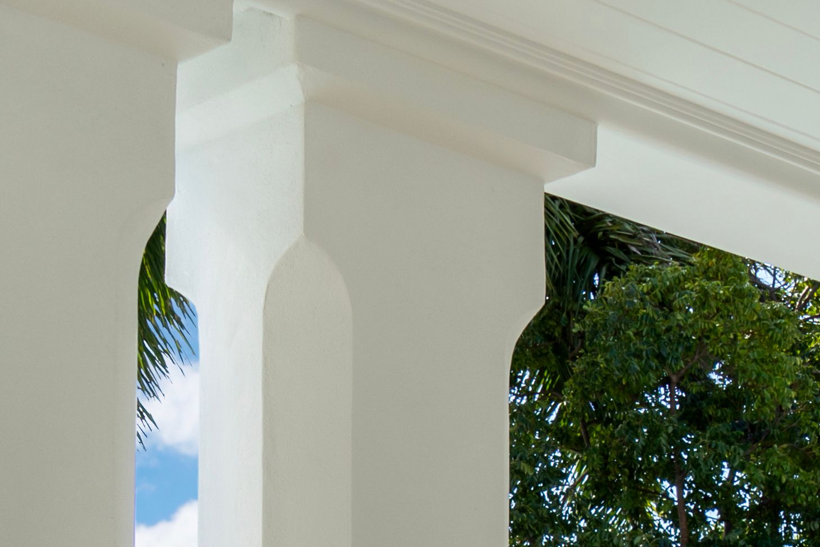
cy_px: 1175
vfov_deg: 10.7
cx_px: 853
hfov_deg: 17.3
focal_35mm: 115
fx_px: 2619
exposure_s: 1/60
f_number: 11
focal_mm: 24
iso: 100
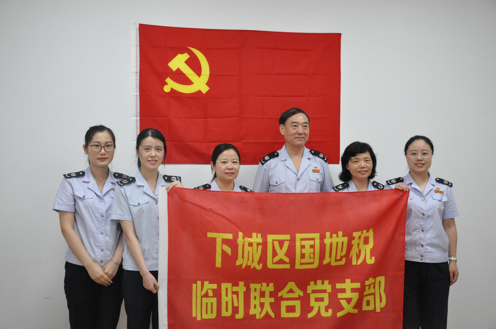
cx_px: 248
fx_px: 537
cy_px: 164
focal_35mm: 39
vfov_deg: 34.1
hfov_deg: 49.6
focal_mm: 26
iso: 3200
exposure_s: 1/160
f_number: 6.3
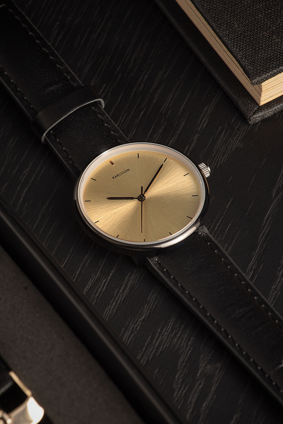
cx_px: 142
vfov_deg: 10.3
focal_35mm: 200
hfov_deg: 6.9
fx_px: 2355
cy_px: 212
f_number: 13
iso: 50
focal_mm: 200
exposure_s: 1/125
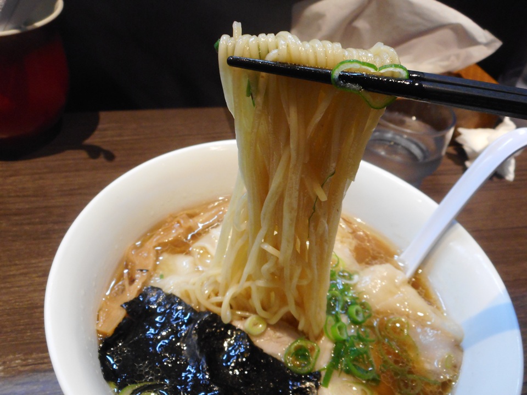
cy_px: 198
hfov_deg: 54.0
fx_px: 518
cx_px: 264
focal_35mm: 34
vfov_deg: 41.8
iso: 400
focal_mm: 6
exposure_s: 1/20
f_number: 4.2
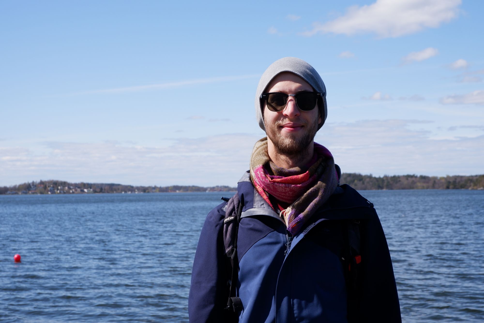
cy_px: 162
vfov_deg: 24.2
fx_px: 753
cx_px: 242
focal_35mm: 56
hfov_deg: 35.6
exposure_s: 1/900
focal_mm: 37.4
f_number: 8
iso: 400
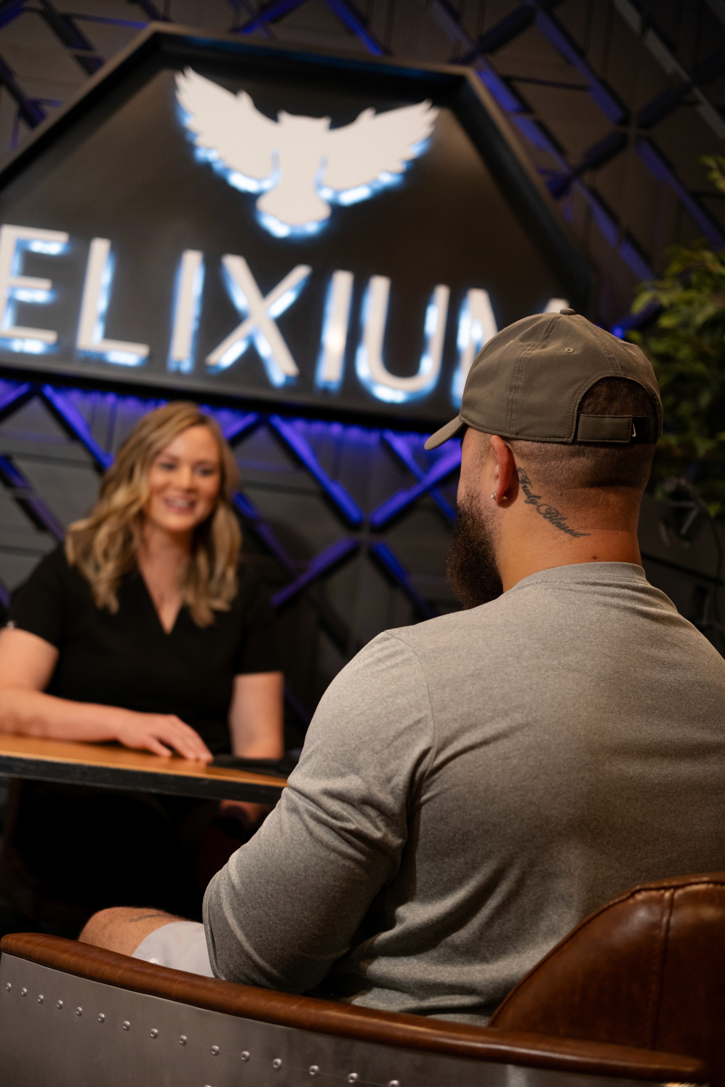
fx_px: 1631
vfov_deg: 36.9
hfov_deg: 25.1
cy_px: 536
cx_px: 361
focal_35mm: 54
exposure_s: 1/250
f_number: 2
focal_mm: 35
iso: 1000
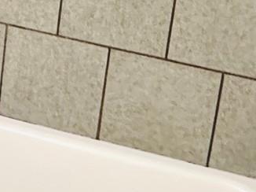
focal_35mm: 88
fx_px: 650
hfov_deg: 21.3
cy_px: -114
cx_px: -19
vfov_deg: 15.2
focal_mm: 2.22
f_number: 2.2
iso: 1000
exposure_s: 1/60
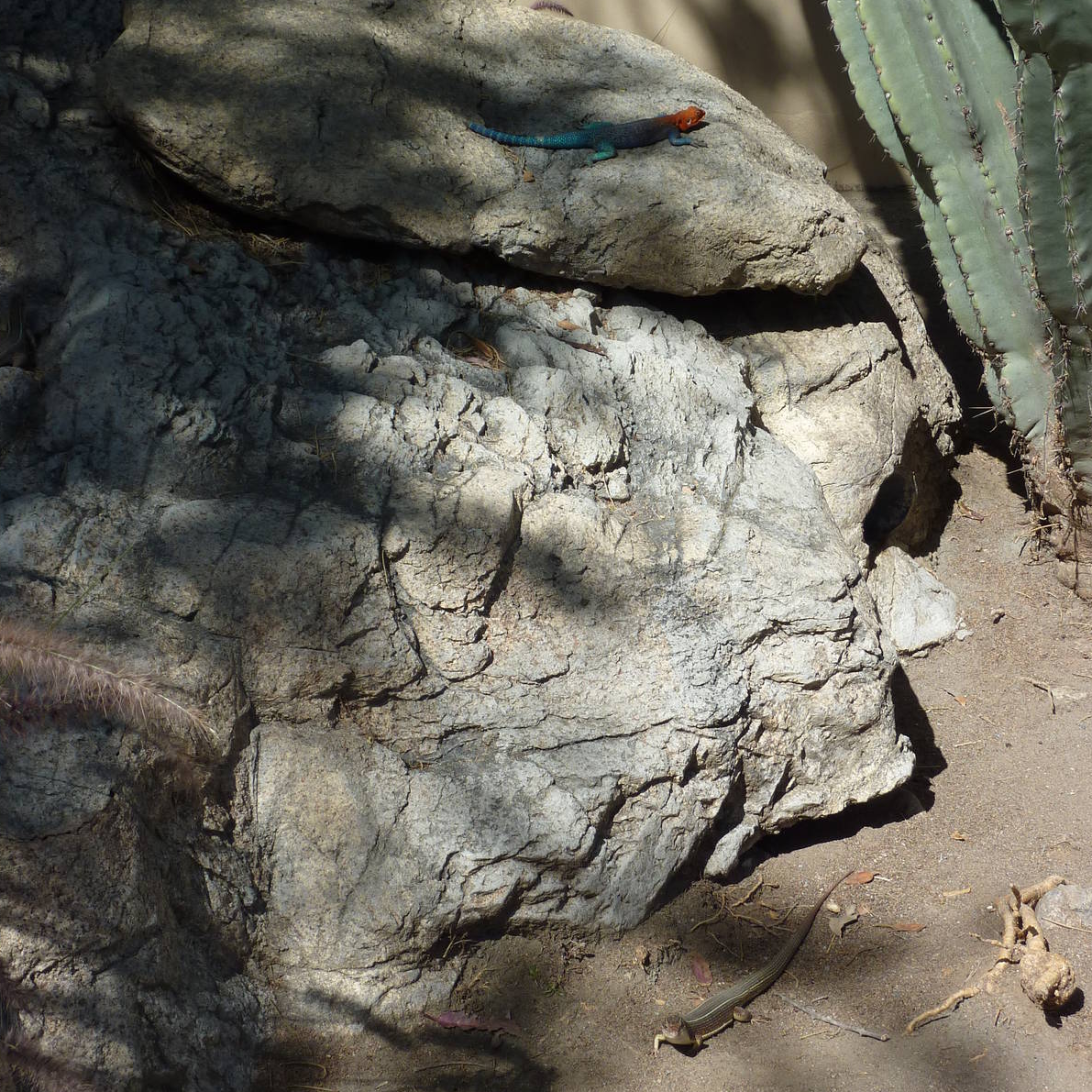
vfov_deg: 30.0
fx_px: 2034
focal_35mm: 57
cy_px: 469
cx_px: 544
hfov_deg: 30.0
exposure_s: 1/500
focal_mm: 7.9
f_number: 4.5
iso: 80
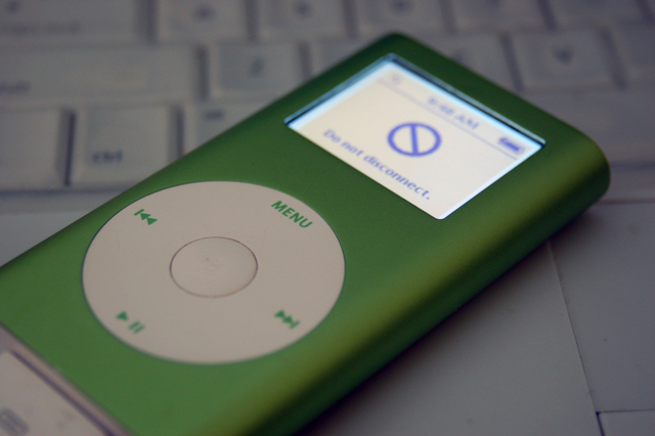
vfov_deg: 14.7
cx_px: 328
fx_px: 1691
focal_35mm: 93
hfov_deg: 21.9
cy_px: 218
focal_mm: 62
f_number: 5
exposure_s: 1/15
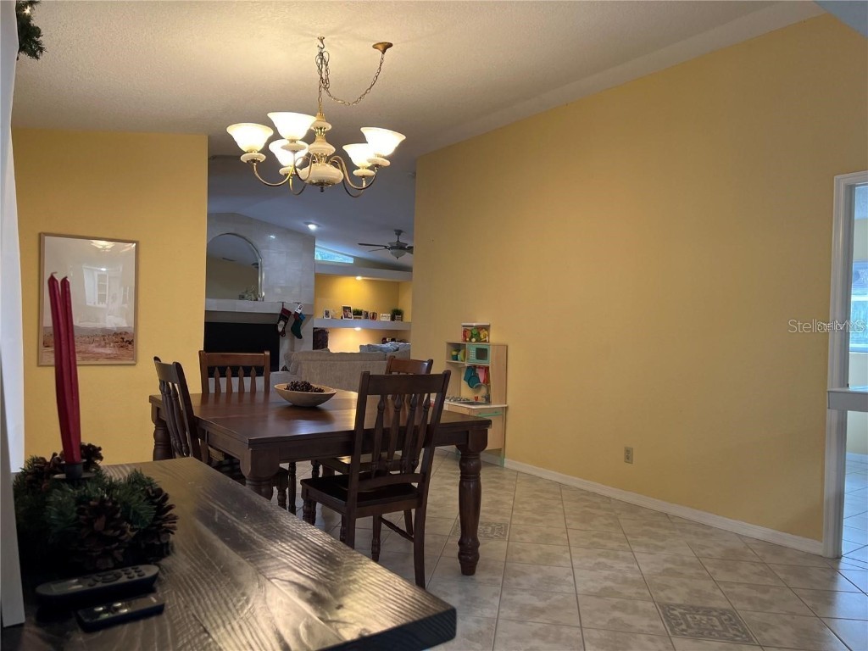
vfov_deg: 53.1
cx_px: 434
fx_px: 652
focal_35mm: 26
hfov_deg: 67.3
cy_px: 326
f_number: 1.5
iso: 80
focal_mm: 5.7
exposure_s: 1/60
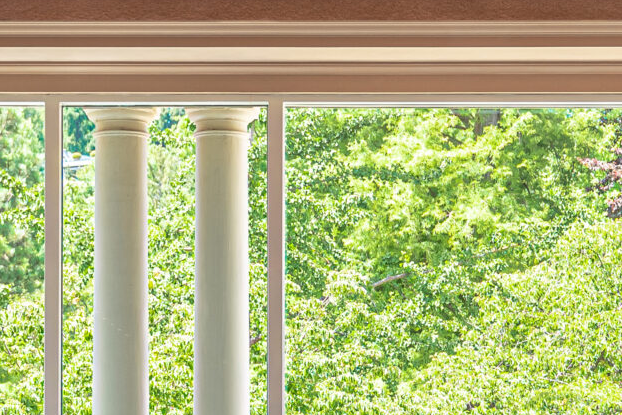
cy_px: 472
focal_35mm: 177
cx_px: 527
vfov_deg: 7.7
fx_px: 3059
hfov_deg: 11.6
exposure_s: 1/180
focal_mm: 43
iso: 100
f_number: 4
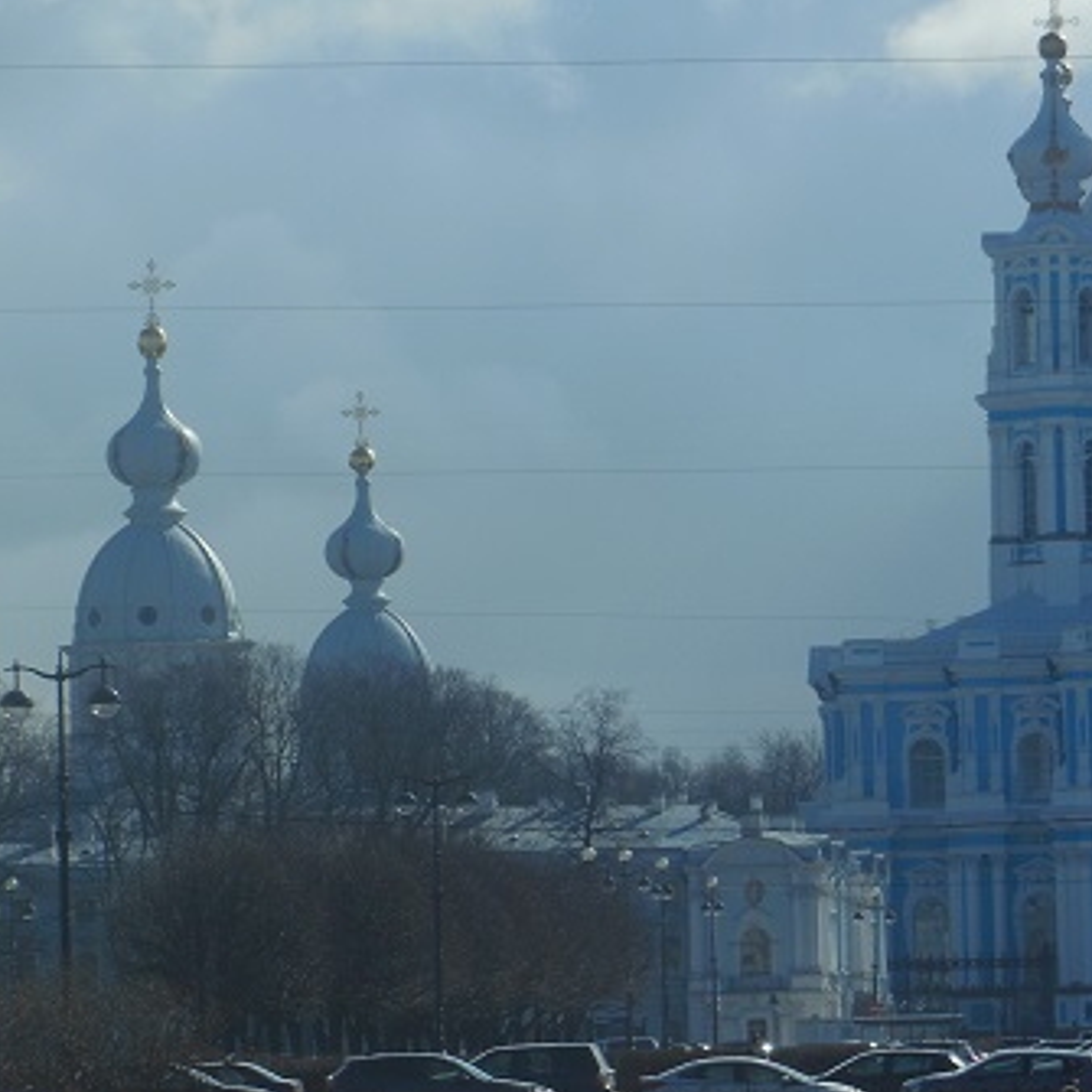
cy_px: 570
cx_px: 740
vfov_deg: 5.8
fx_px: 10778
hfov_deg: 5.8
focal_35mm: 302
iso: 125
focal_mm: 34
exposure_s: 1/1000
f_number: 5.9
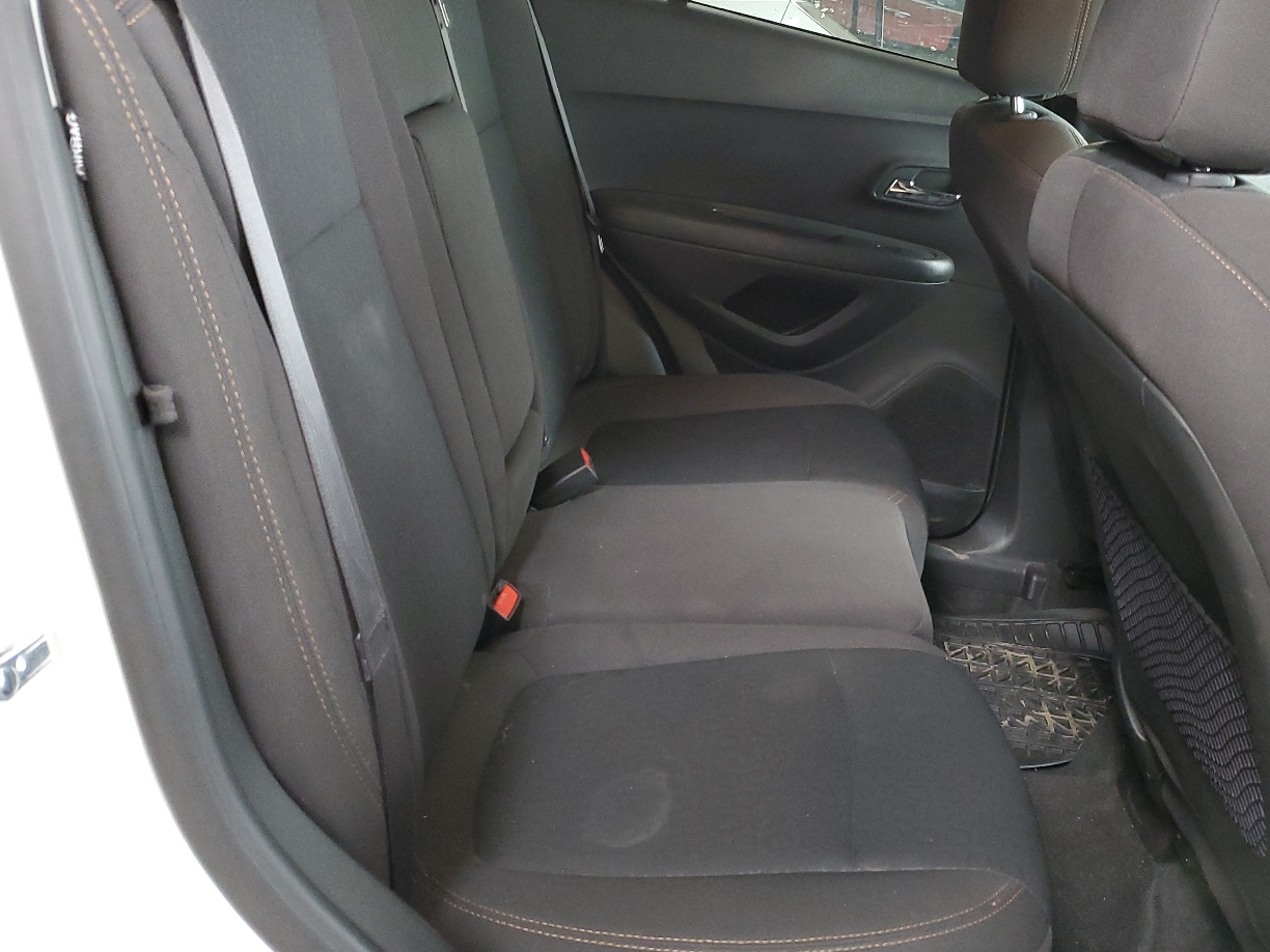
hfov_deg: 53.3
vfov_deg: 41.5
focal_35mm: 34
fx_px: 1247
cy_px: 361
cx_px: 806
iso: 283
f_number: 1.5
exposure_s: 1/40
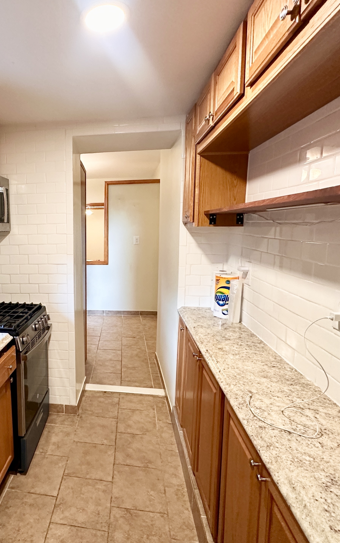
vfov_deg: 82.2
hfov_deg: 54.4
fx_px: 311
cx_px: 82
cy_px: 261
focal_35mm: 21
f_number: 2.2
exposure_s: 1/60
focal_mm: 2.22
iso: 400
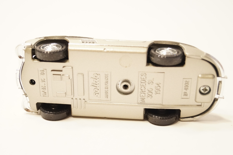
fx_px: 388
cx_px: 116
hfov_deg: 33.4
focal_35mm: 60
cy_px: 78
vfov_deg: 22.5
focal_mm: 40
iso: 1600
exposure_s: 1/80
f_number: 5.6
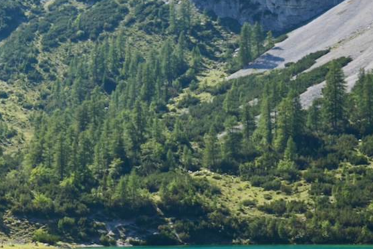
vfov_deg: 10.7
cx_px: -232
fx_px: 1326
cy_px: 119
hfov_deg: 14.6
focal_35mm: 128
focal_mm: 34
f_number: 5.6
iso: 400
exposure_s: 1/800
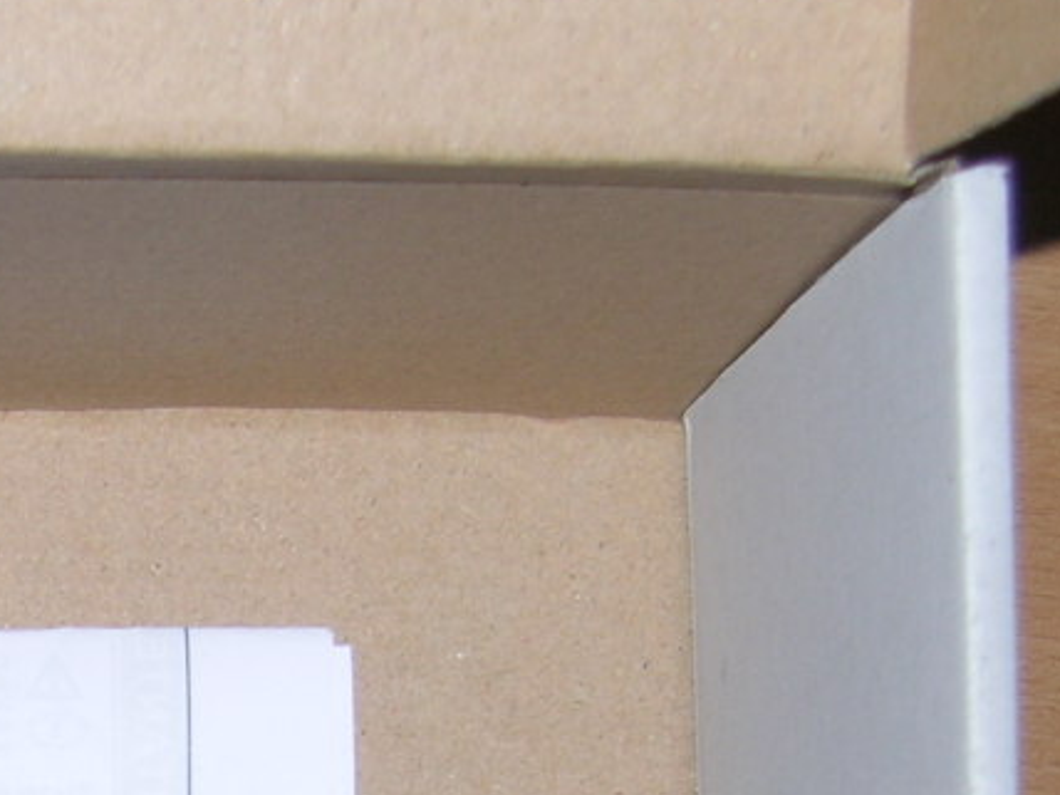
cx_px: -272
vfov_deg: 9.1
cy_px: 1370
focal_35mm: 157
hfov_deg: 12.2
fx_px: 4808
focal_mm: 10.7
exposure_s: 1/60.1
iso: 50
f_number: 2.9
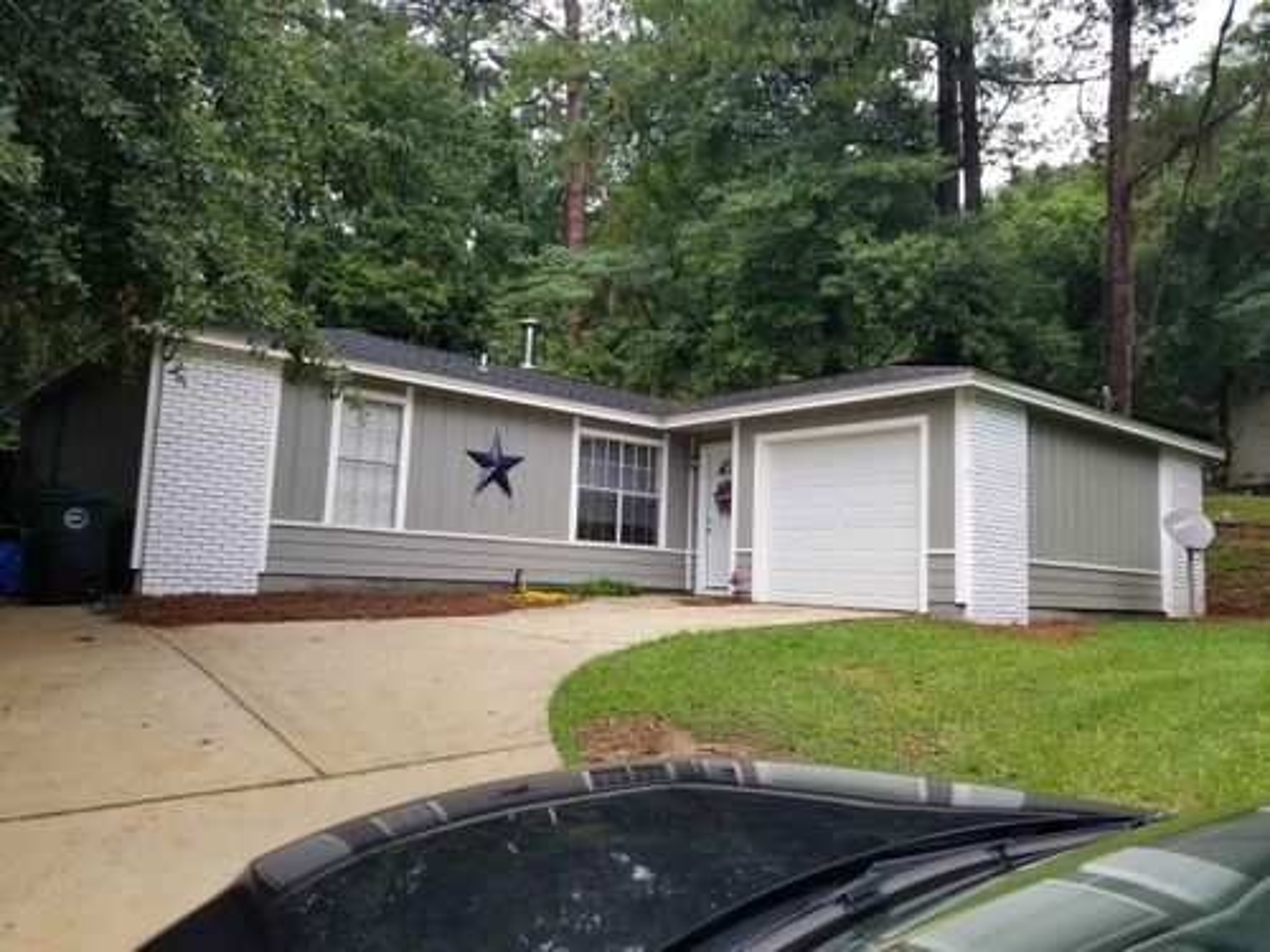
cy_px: 476
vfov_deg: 53.1
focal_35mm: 26
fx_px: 954
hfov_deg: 67.3
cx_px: 635
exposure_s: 1/554
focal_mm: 4.25
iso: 50
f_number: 1.7
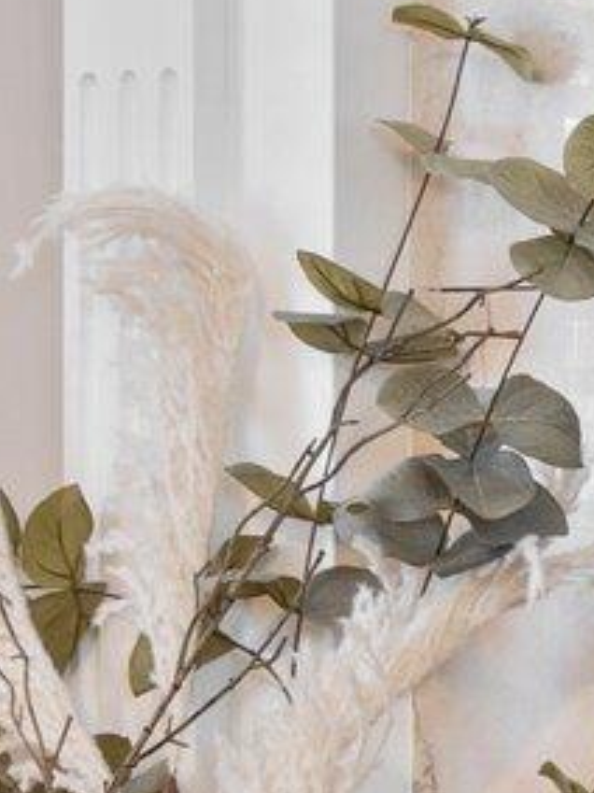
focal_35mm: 223
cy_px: 747
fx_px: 5106
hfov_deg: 6.2
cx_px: 1701
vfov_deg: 8.8
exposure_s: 1.3
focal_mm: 32
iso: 80
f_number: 10
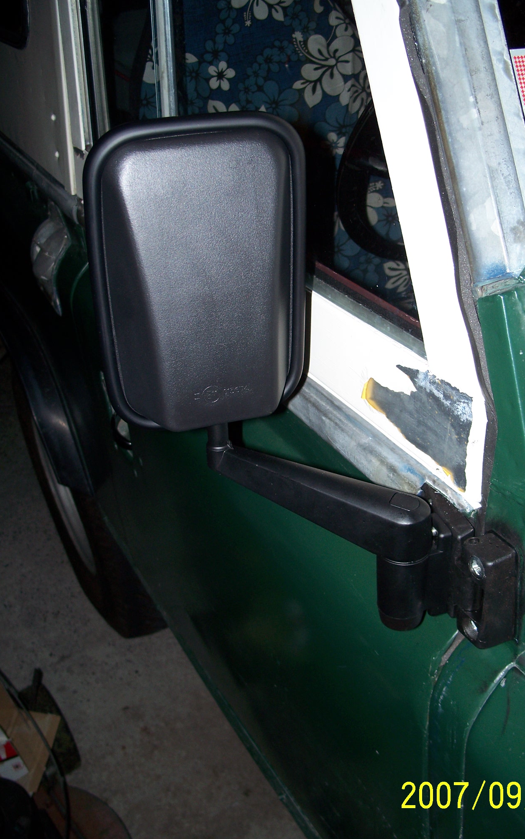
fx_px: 916
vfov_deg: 49.3
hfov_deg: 31.9
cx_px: 320
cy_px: 426
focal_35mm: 40
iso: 125
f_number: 2.8
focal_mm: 7.8
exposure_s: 1/60
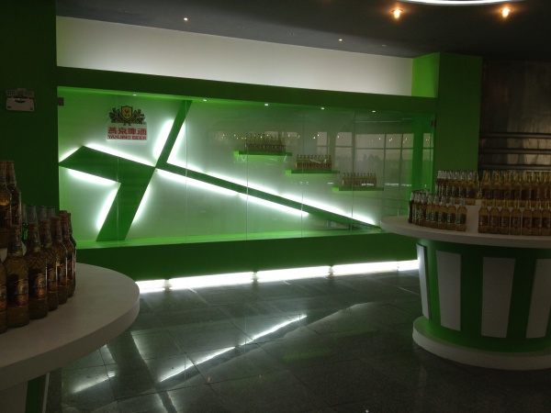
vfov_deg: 40.7
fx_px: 557
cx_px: 276
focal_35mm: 35
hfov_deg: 52.6
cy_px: 206
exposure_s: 1/60
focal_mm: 4.28
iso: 64
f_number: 2.4
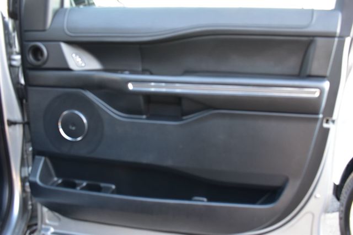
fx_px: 294
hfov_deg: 62.0
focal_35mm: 30
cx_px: 176
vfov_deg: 43.6
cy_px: 118
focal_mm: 20
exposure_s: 1/15
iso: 450
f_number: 6.3
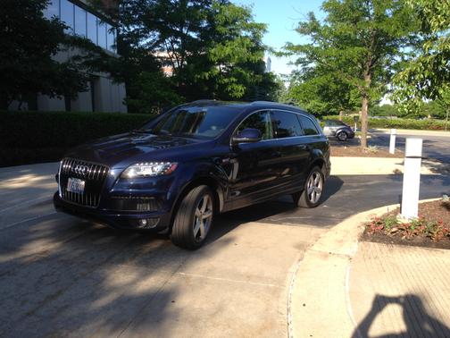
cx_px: 225
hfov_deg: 55.4
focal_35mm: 33
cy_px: 169
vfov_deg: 42.9
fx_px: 429
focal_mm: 4.12
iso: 50
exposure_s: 1/583
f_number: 2.4
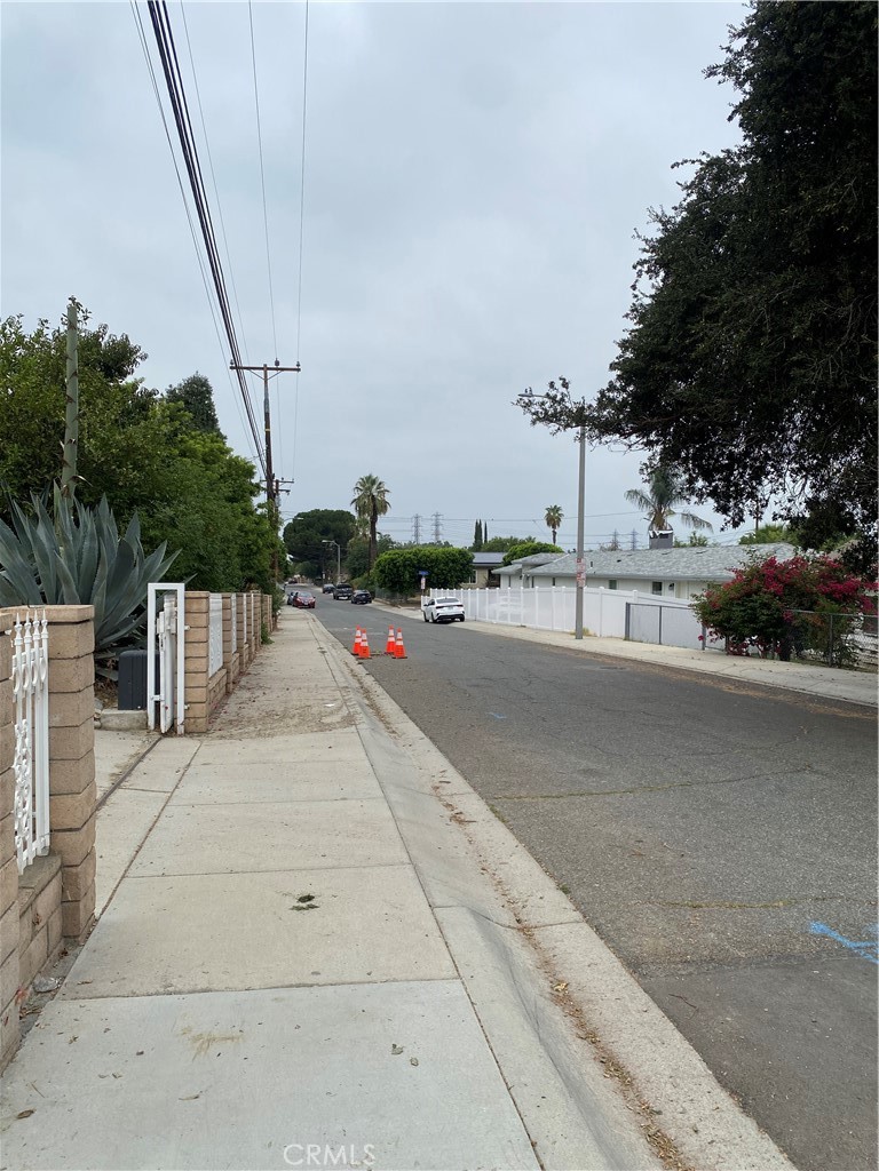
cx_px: 440
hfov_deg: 53.1
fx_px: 880
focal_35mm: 26
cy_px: 586
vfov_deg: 67.3
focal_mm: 4.25
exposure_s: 1/1653
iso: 32
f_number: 1.8
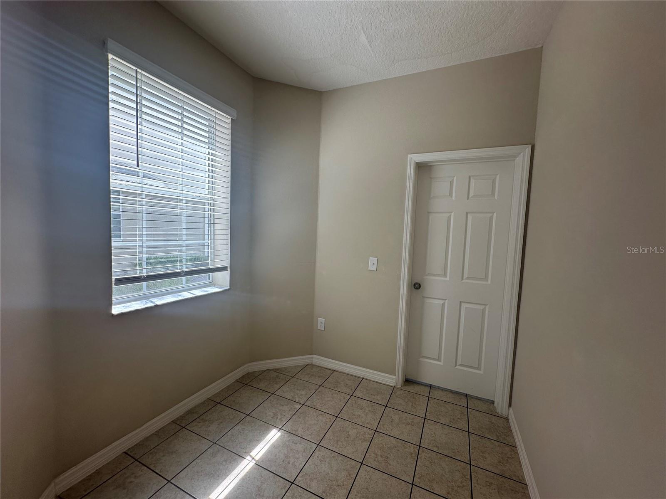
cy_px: 250
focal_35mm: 14
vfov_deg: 85.7
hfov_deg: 102.1
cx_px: 333
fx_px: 269
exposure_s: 1/120
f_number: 2.2
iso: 50
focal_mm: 2.22
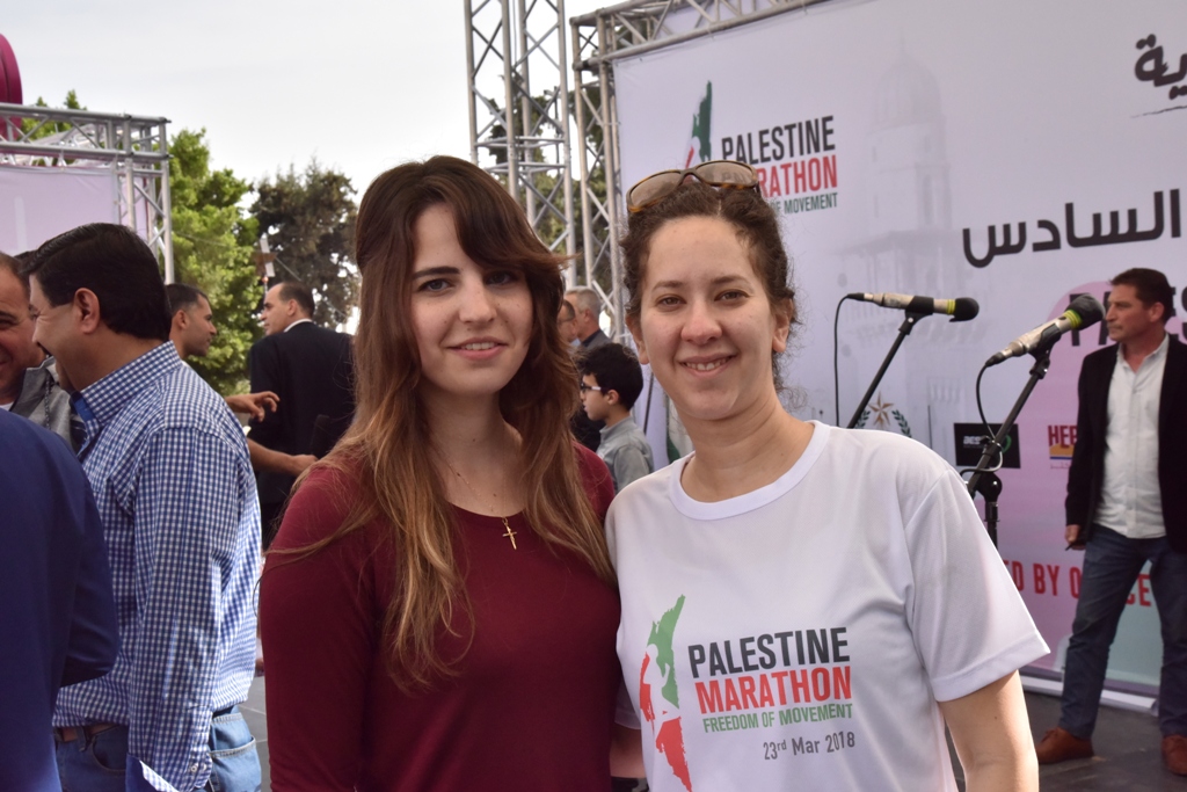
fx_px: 1715
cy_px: 396
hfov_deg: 38.2
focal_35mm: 52
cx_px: 594
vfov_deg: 26.0
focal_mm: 52
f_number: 16
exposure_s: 1/1000
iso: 2500
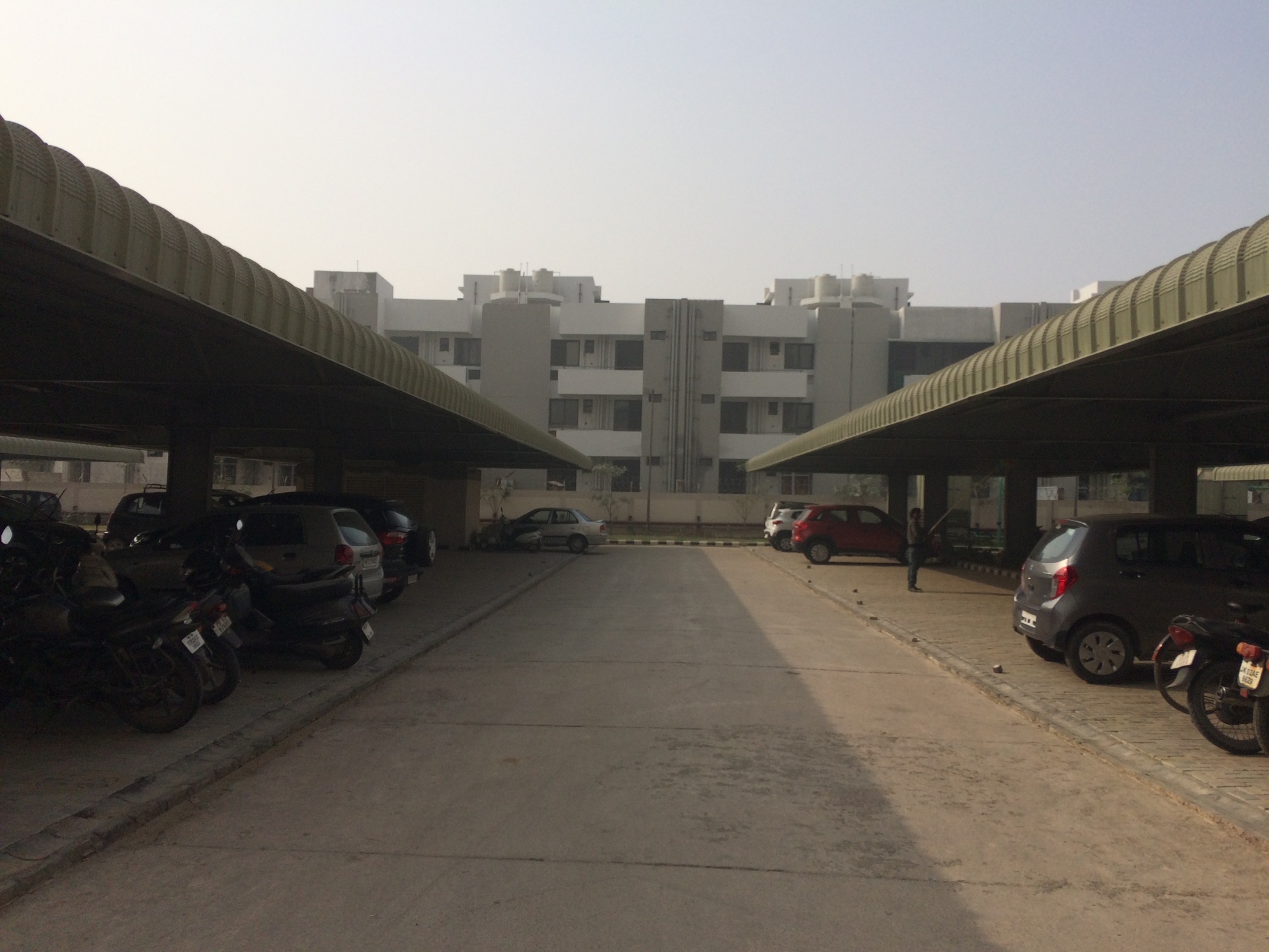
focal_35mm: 29
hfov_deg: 61.7
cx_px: 634
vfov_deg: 48.2
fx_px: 1063
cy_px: 476
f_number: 2.2
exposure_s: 1/3165
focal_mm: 4.15
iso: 32
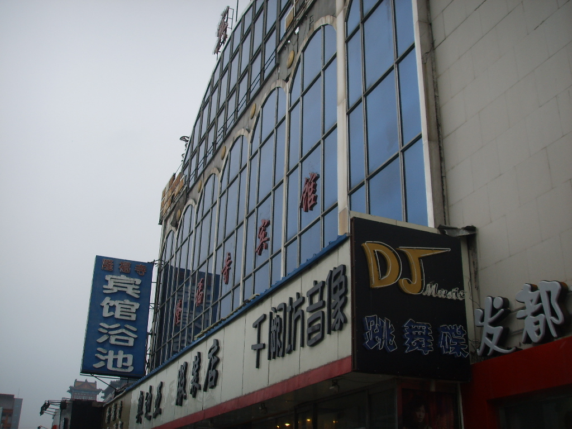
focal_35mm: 39
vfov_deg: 36.8
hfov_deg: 47.9
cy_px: 214
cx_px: 286
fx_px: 644
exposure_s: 1/180
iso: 50
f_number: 3.5
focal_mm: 6.6
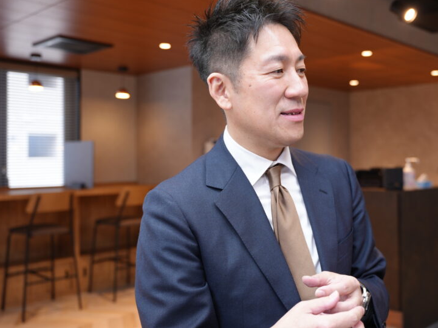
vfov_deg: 35.1
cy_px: 152
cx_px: 269
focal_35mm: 41
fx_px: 519
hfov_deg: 45.5
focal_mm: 30
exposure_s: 1/100
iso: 250
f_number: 2.8
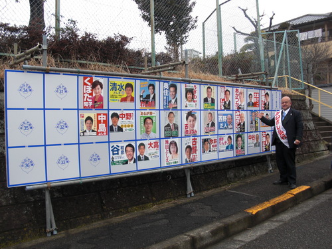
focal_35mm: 36
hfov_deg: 51.4
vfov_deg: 39.7
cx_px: 166
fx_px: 345
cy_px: 124
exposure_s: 1/160
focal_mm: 6.3
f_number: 2.8
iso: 50
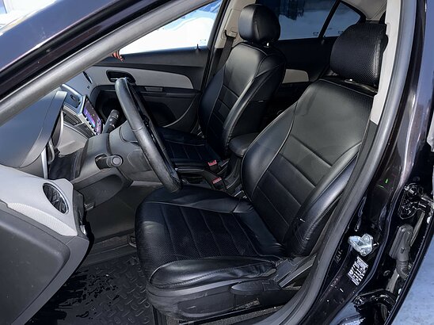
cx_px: 217
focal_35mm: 24
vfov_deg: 56.7
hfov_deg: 71.6
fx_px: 301
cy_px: 162
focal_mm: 6.76
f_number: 1.78
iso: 320
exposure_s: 1/4
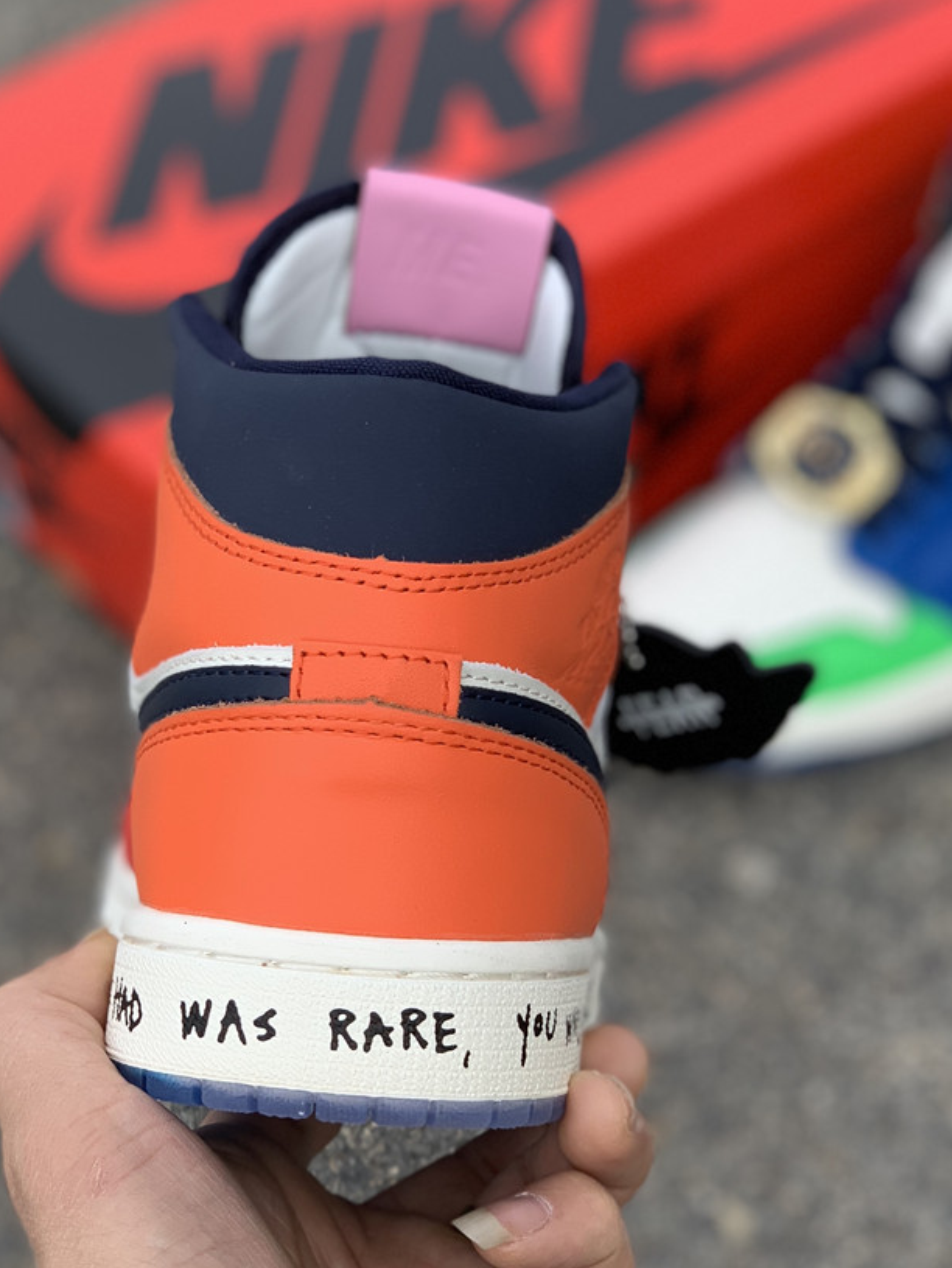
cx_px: 403
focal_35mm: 68
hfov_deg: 21.6
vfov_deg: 28.5
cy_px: 579
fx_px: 2492
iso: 16
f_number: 2.4
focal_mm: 6
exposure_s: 1/280
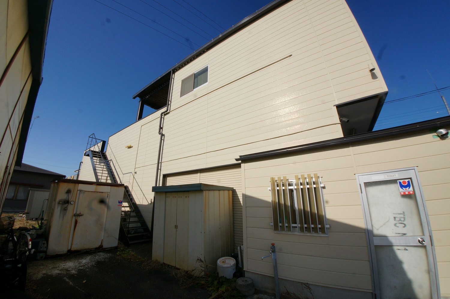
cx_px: 225
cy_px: 150
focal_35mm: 24
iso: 100
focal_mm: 16
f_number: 16
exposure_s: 1/160
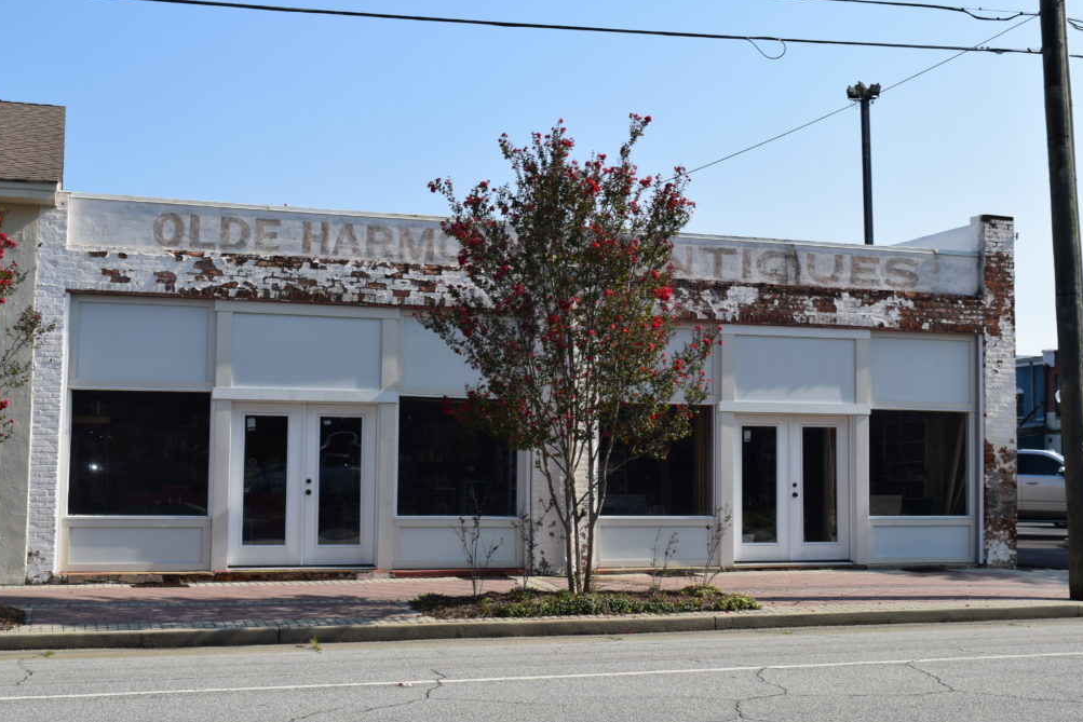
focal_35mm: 49
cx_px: 542
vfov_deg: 27.5
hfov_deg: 40.3
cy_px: 356
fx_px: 1474
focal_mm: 32
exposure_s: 1/200
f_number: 11
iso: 100
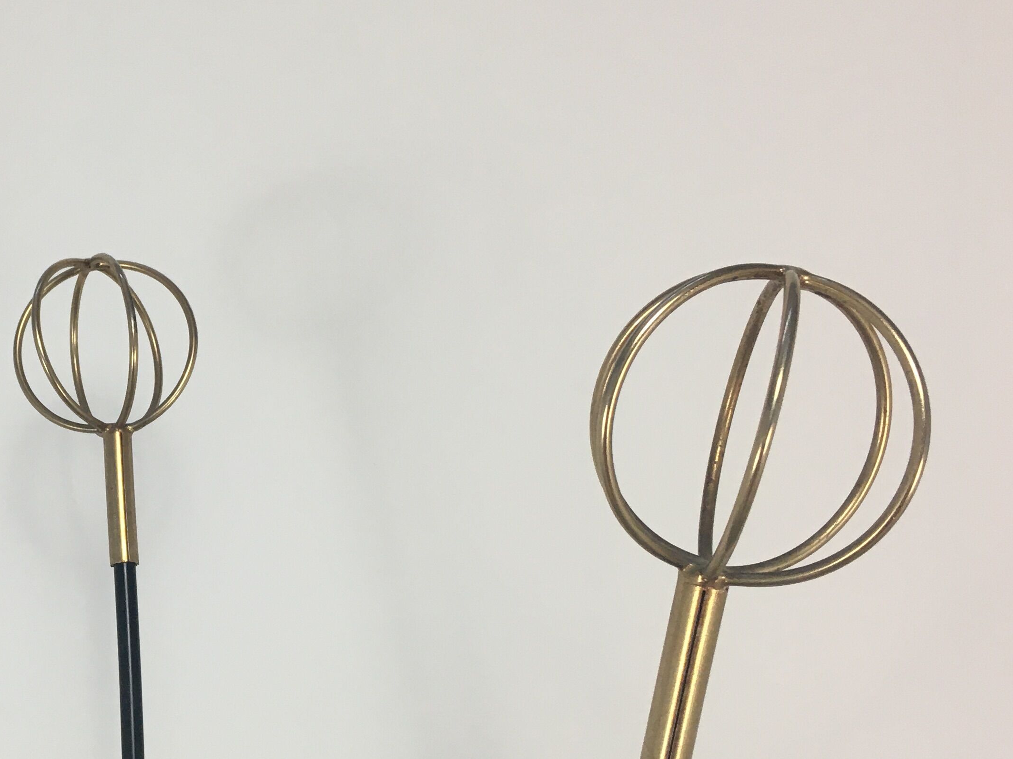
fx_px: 1609
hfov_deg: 33.2
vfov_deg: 26.4
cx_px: 105
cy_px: 498
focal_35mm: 55
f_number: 2.2
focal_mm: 4.15
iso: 25
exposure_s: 1/33
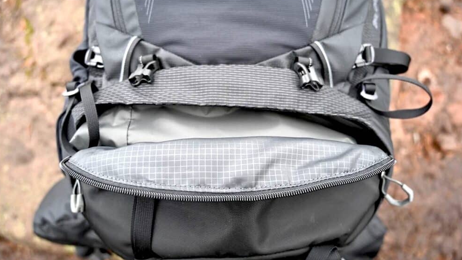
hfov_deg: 71.9
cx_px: 232
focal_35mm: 26
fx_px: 319
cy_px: 145
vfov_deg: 44.3
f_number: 4
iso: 720
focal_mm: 24
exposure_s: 1/125
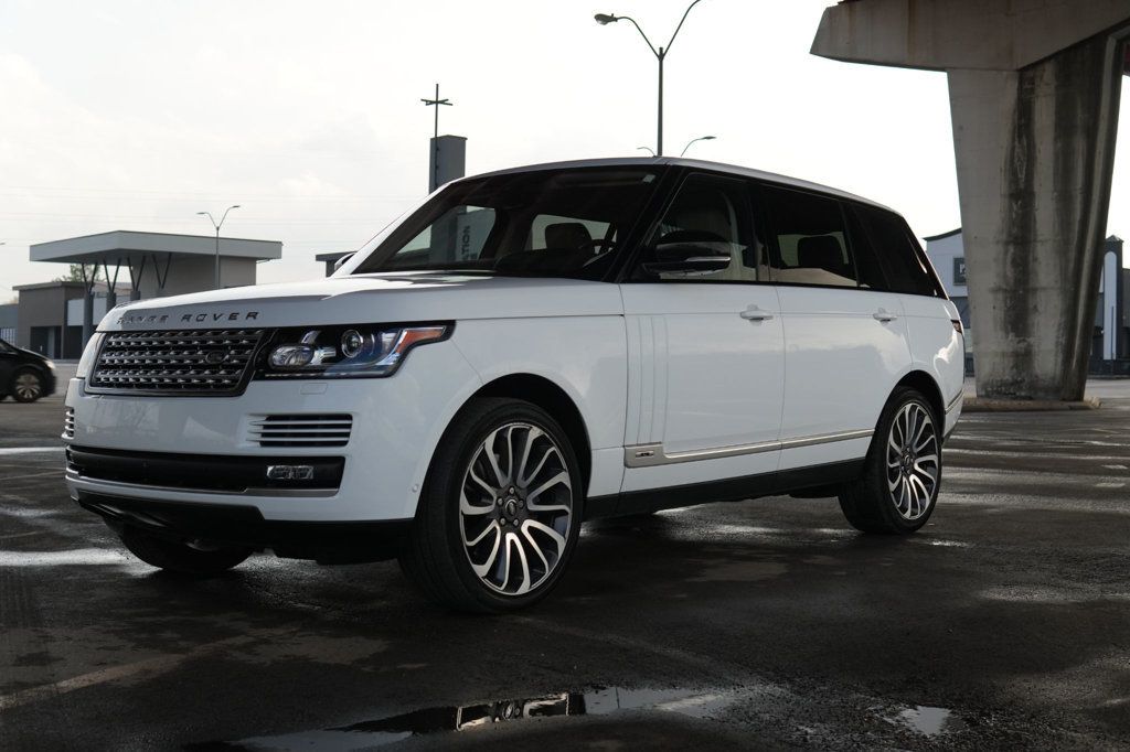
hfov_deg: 43.6
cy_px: 376
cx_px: 565
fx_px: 1412
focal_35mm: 45
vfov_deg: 29.8
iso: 400
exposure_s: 1/60
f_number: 4
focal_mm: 30
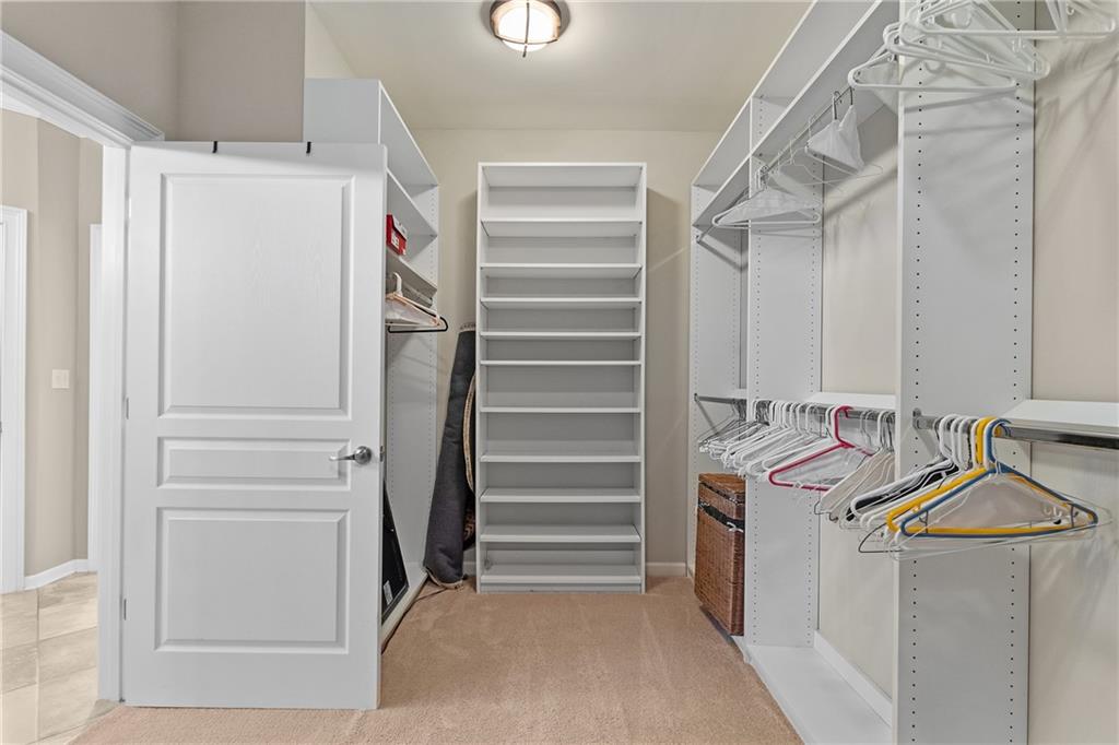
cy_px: 372
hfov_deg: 93.3
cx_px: 560
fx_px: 528
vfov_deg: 70.4
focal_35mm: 17
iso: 1250
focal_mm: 17
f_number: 6.3
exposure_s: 1/13
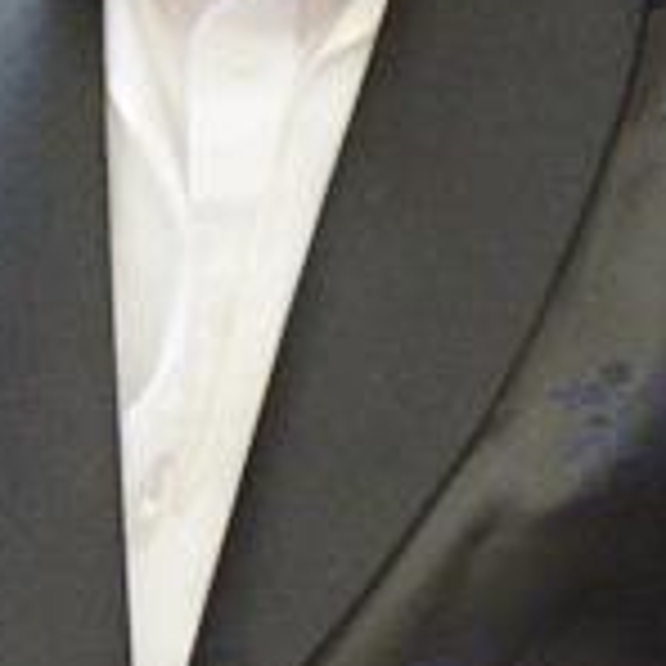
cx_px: 1336
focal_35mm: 275
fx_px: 5986
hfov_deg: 6.2
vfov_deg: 6.3
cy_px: -155
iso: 6400
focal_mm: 60
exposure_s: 1/125
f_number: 6.3
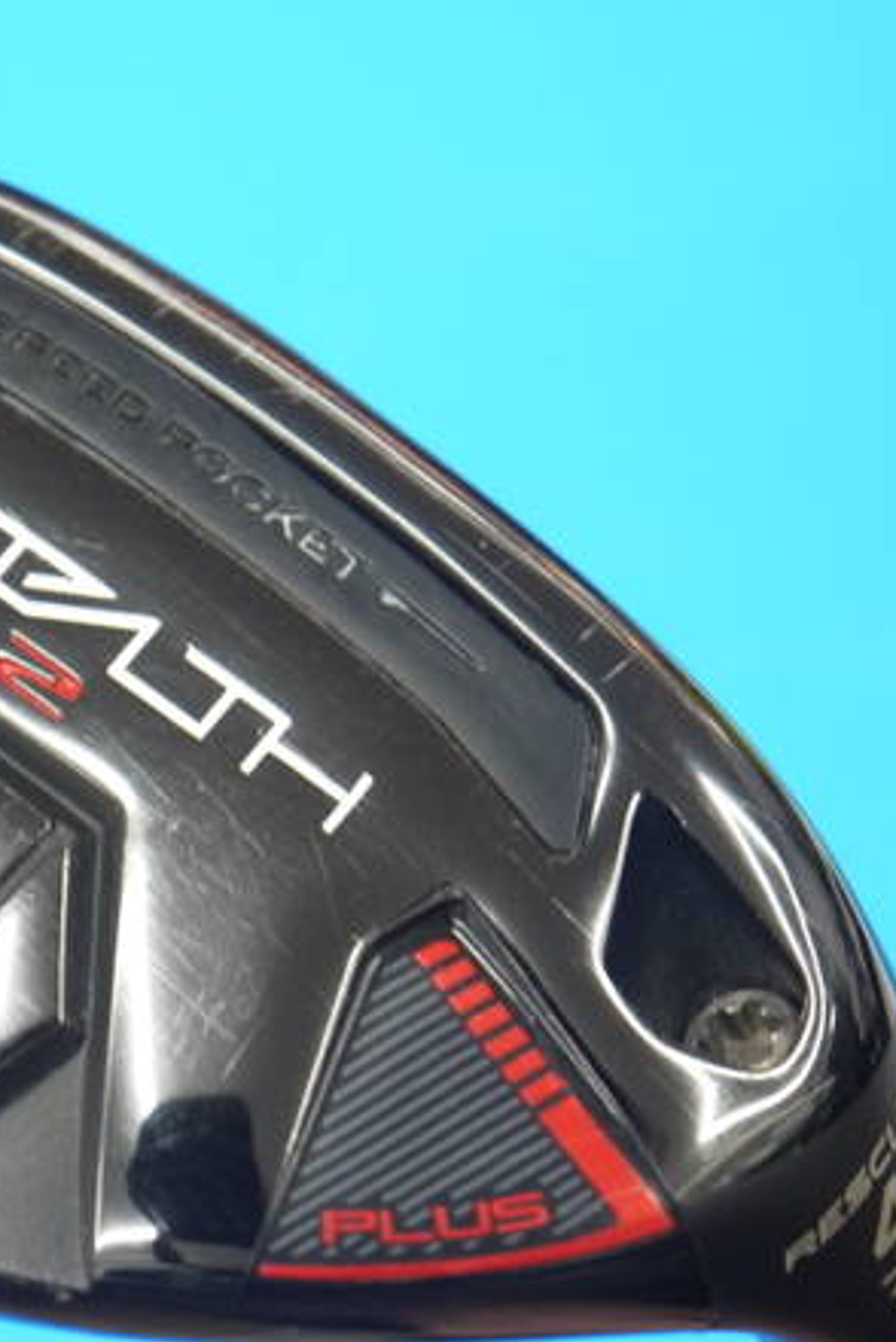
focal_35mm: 127
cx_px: 104
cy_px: 723
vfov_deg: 16.1
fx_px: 4734
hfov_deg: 10.8
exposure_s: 1/80
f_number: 5.6
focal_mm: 42
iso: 800
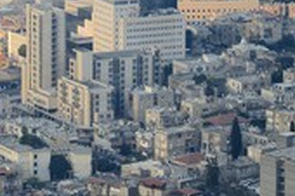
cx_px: 66
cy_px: -33
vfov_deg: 4.4
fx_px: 2530
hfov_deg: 6.7
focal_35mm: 309
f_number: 8
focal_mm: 125
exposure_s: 1/250
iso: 400
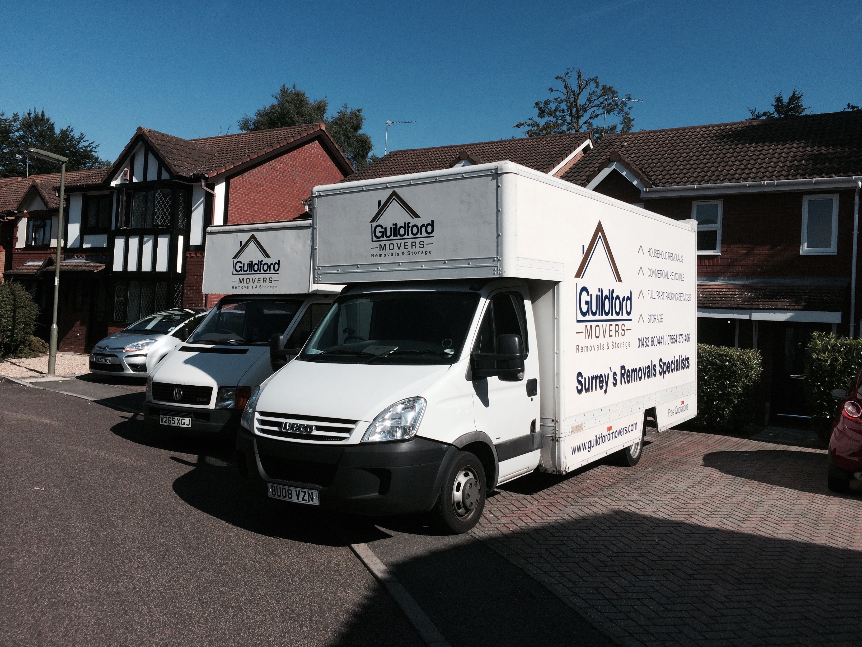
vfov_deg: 48.2
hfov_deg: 61.7
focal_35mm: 29
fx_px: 722
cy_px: 324
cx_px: 431
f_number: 2.2
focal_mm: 4.15
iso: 32
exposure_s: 1/3731
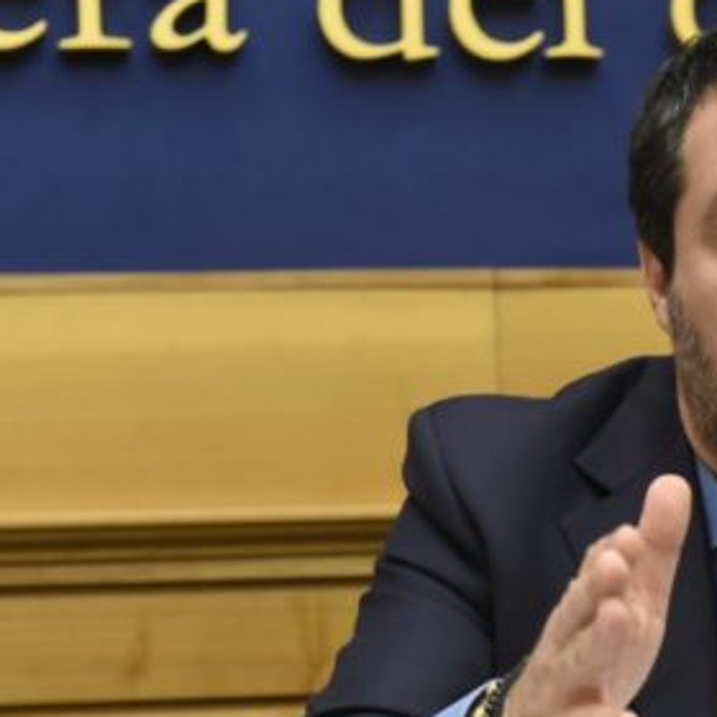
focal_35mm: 148
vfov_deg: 11.8
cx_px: 643
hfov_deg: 11.7
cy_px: 396
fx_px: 3468
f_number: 5
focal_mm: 70
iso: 5000
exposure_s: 1/160
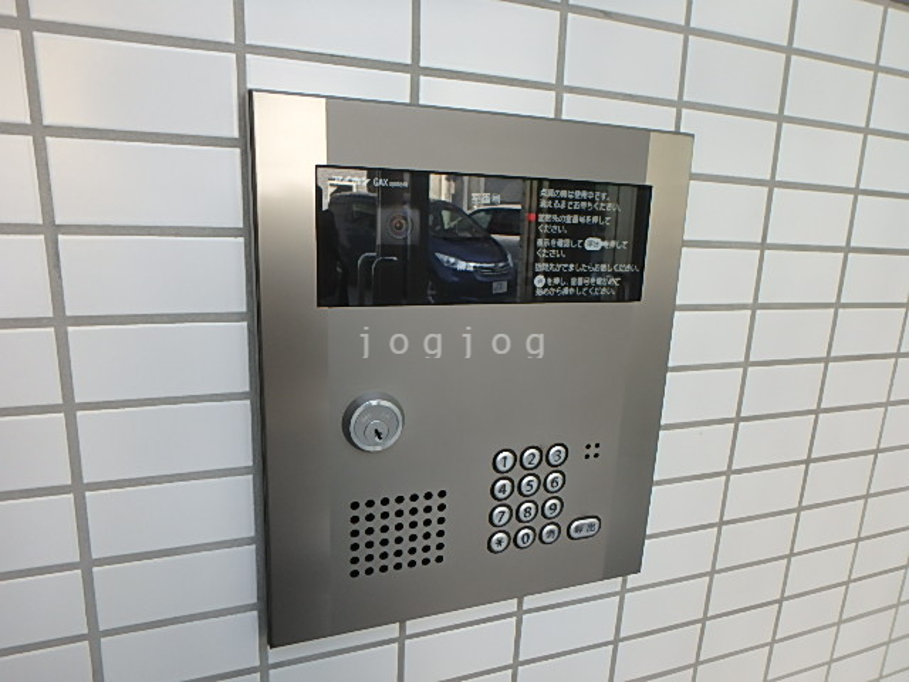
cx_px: 454
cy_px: 341
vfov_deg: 63.4
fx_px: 551
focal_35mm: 21
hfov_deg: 79.0
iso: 125
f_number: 3.5
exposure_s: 1/60
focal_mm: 3.7
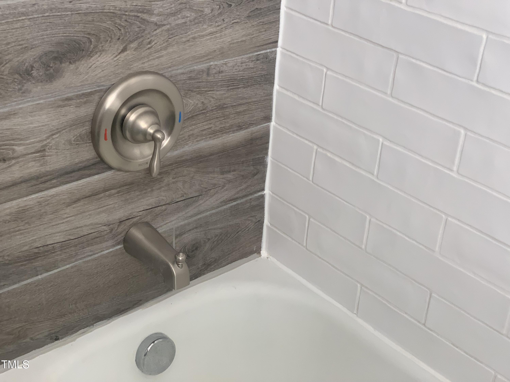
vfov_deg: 28.0
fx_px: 766
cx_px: 255
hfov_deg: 36.8
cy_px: 191
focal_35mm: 52
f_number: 2.4
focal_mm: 6
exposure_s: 1/81
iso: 125
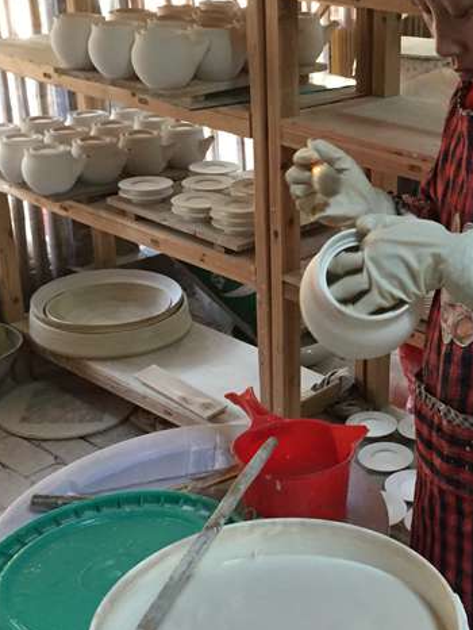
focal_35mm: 56
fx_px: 1019
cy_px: 335
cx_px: 421
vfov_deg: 34.3
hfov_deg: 25.4
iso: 160
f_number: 2.2
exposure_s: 1/30
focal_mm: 4.15
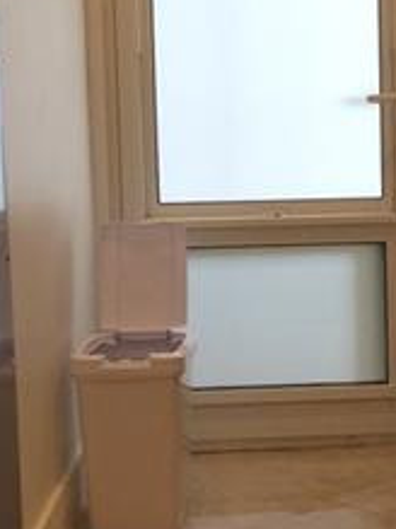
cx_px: 414
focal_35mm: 112
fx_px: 1710
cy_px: 126
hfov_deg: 13.0
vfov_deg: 17.5
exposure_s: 1/30
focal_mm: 3.3
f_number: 2.4
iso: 32
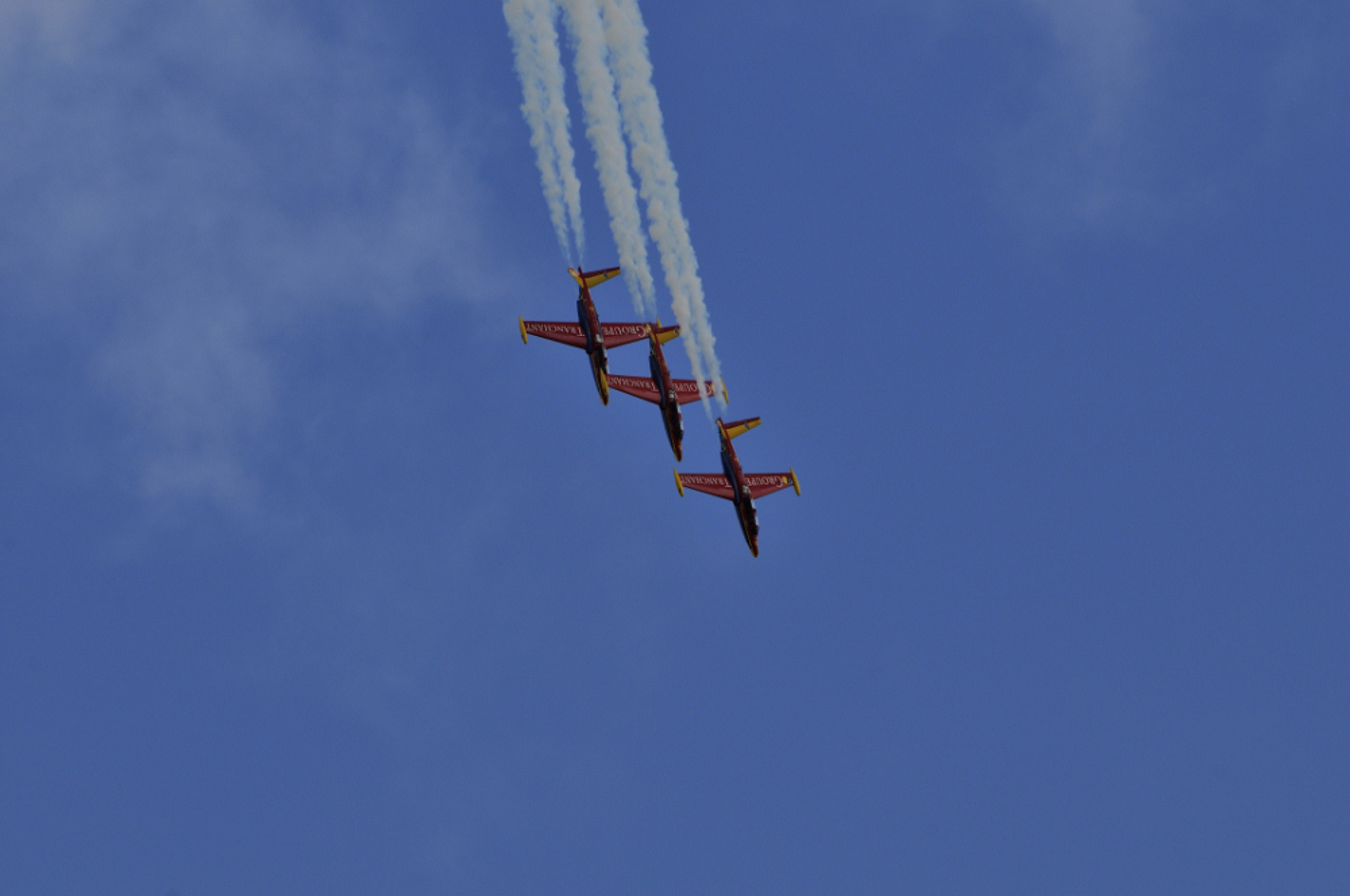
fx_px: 16853
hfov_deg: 4.6
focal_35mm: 450
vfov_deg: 3.0
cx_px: 675
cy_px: 448
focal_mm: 300
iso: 200
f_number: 11
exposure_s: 1/500
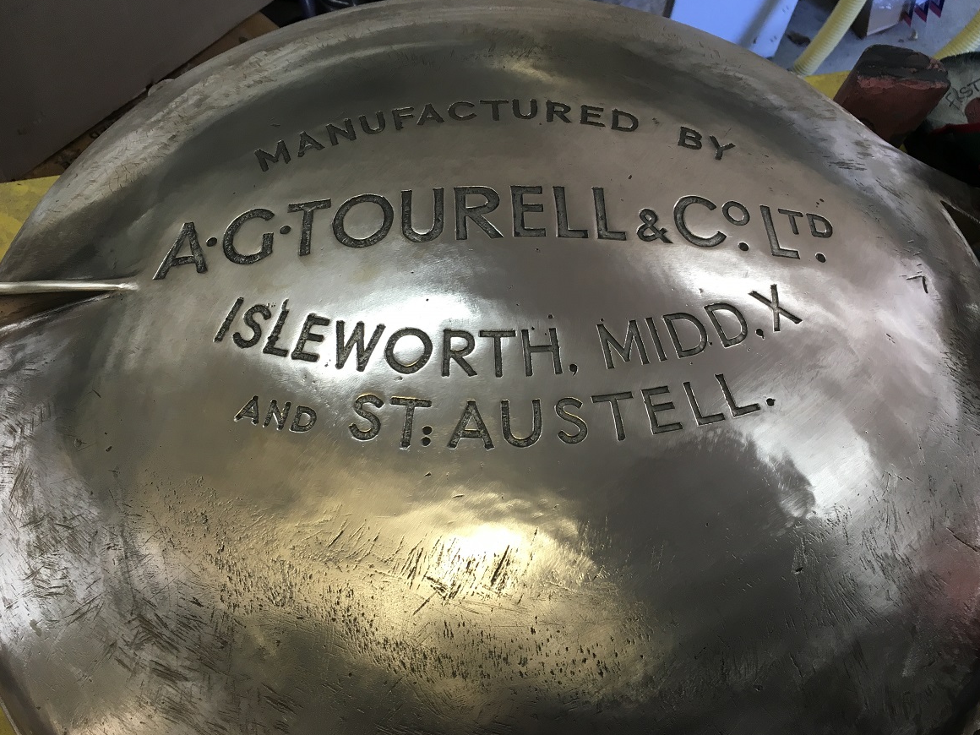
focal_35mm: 30
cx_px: 504
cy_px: 368
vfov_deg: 46.8
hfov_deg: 60.0
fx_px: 849
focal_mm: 4.15
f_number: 2.2
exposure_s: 1/33
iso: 32
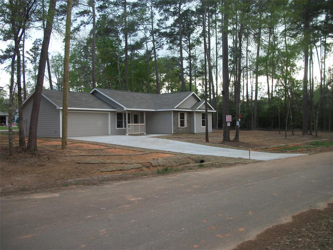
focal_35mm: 32
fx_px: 308
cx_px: 166
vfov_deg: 44.2
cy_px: 125
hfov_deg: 56.8
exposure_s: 1/200
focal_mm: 5.7
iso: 80
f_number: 2.9
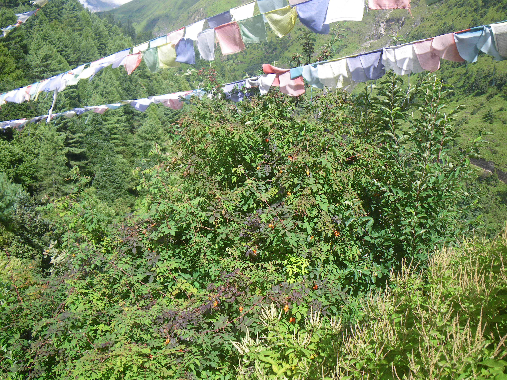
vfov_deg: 49.7
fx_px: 410
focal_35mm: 28
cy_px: 190
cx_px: 254
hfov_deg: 63.4
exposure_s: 1/160
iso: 50
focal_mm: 5
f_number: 4.2
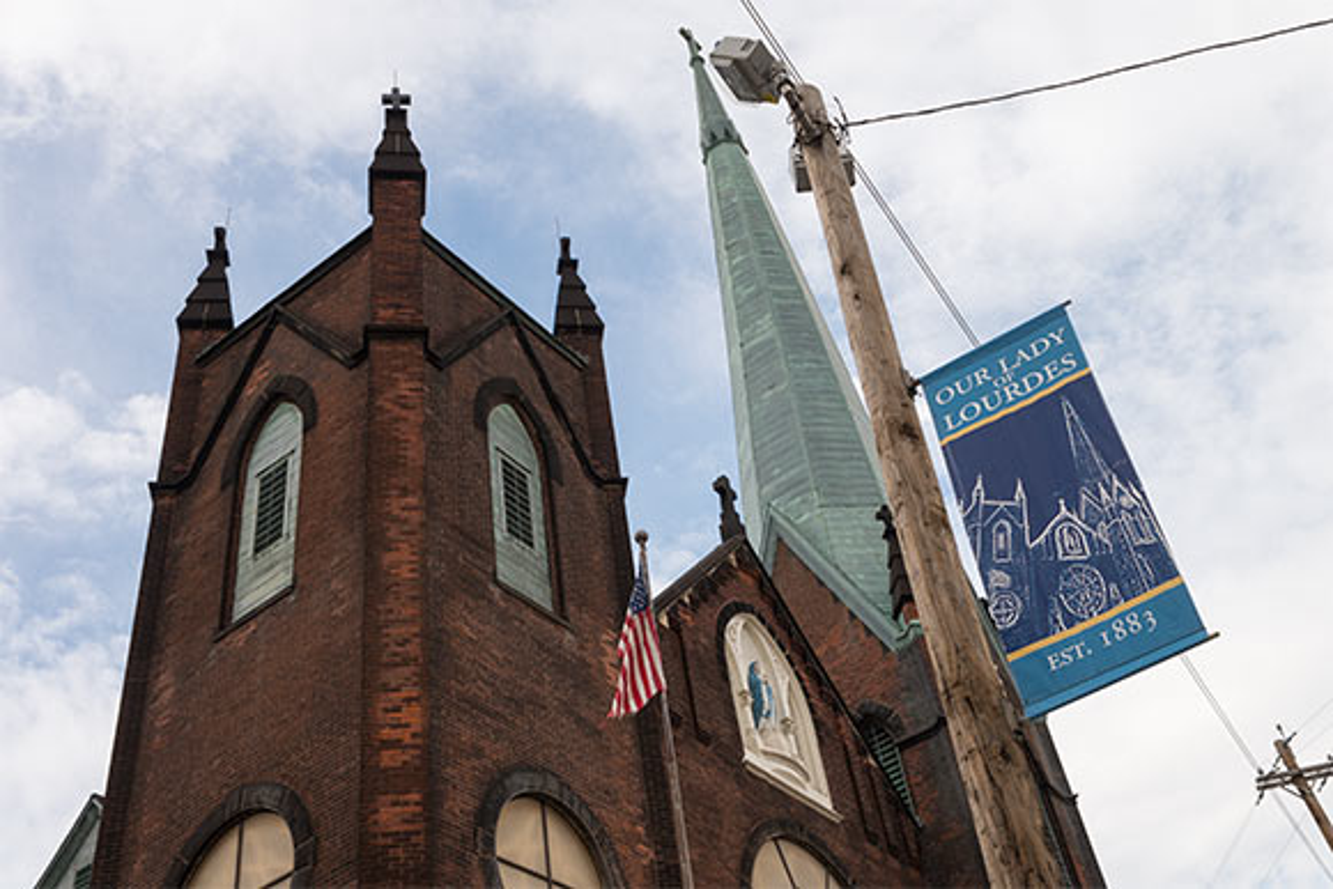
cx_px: 666
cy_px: 444
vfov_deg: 38.9
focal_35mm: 34
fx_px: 1259
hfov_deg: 55.8
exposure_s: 1/180
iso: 200
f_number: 13
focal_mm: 34
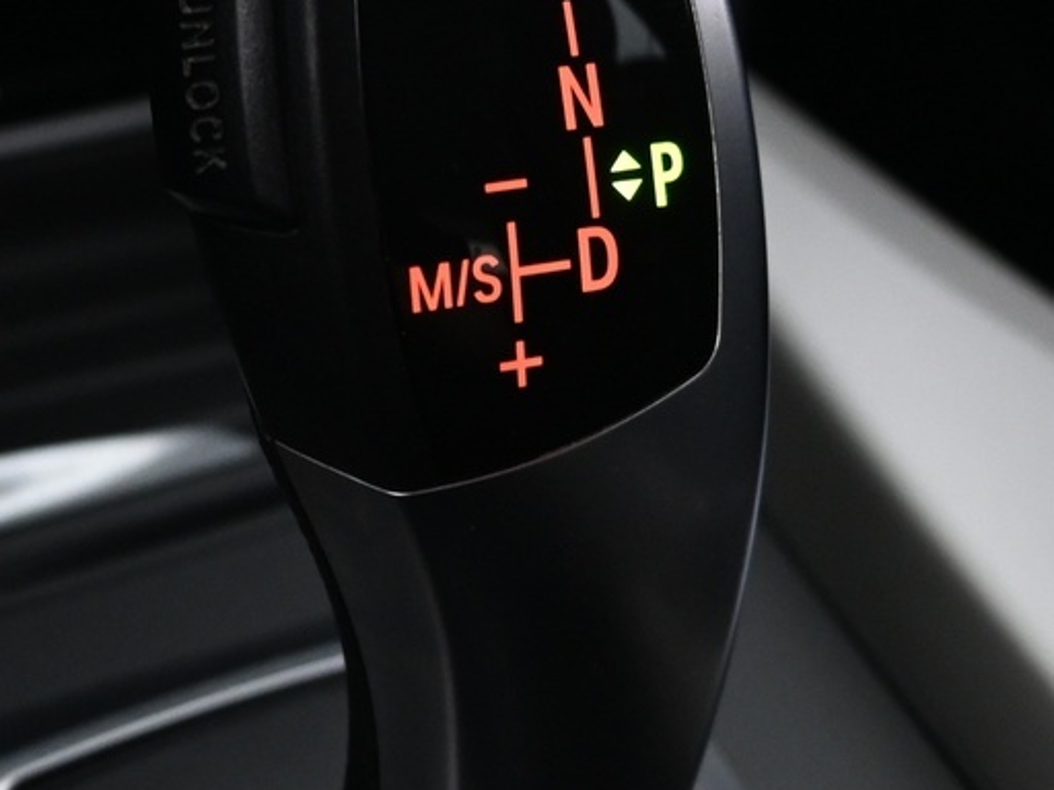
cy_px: 339
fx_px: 2223
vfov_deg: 20.2
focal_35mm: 73
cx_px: 366
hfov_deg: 26.6
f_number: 3.5
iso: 1600
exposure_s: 1/20
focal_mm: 16
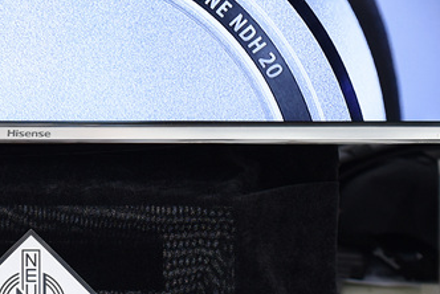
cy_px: -285
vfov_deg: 6.8
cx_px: 49
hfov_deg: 10.5
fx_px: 2385
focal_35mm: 195
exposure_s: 1/100
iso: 400
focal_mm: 40
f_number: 2.5
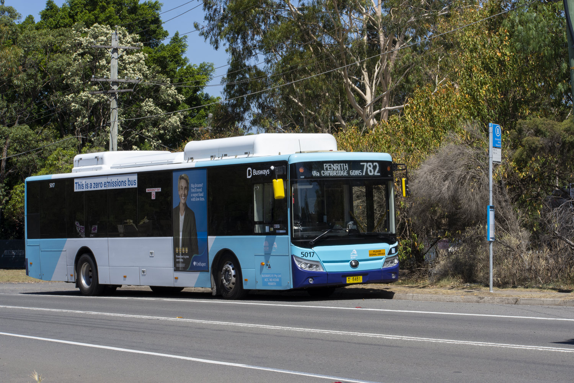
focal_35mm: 105
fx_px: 1674
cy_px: 192
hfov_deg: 19.5
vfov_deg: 13.0
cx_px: 287
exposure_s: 1/160
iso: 280
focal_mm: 70
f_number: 18
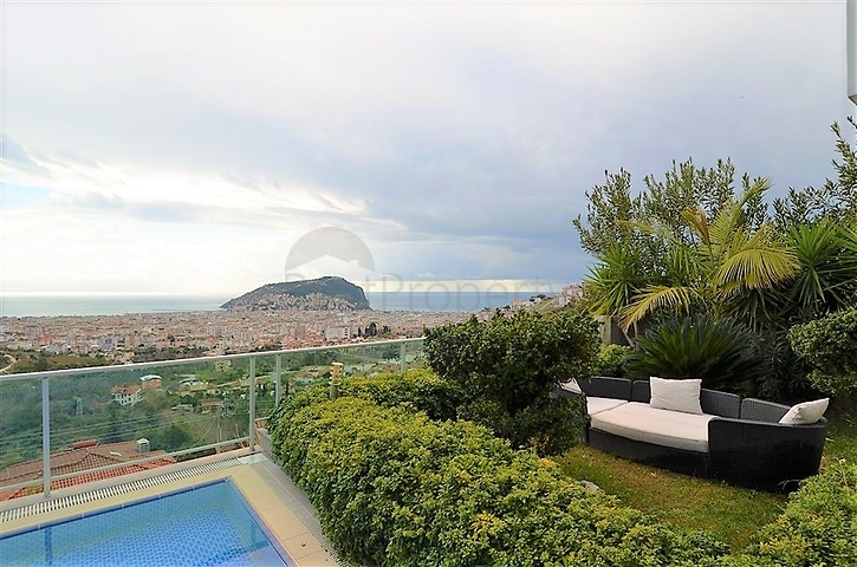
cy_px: 284
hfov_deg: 90.1
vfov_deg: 67.1
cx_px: 428
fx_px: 428
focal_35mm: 18
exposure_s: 1/250
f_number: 8
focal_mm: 12
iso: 100
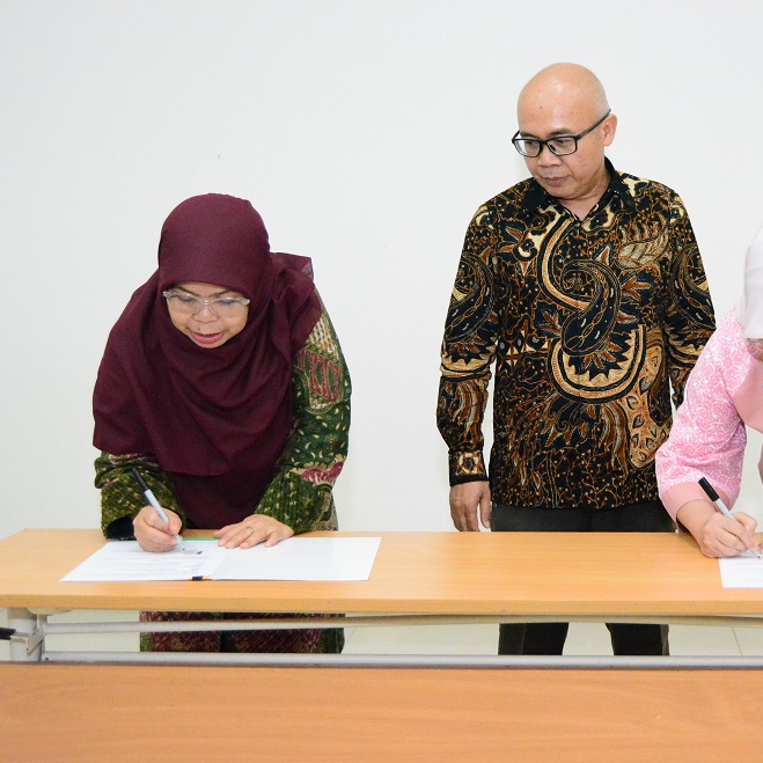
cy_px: 380
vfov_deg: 29.6
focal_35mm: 58
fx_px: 1446
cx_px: 528
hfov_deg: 29.3
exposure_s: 1/160
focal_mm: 30
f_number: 4.2
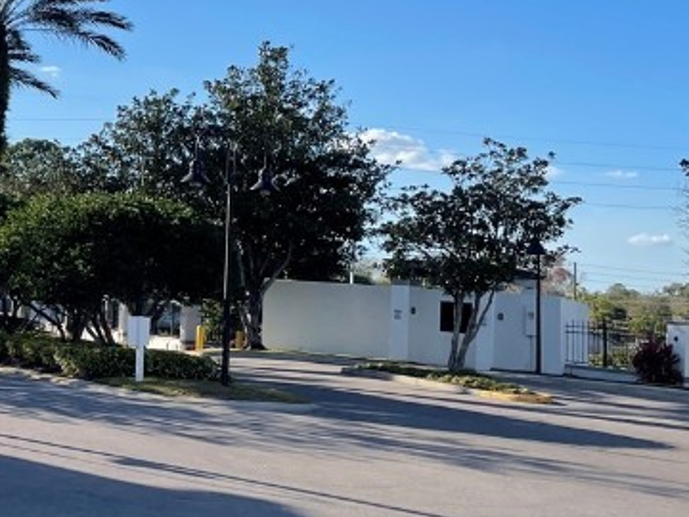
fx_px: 1473
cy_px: 77
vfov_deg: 19.6
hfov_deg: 24.4
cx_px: -84
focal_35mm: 74
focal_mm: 4.2
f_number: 1.6
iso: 32
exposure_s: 1/3040
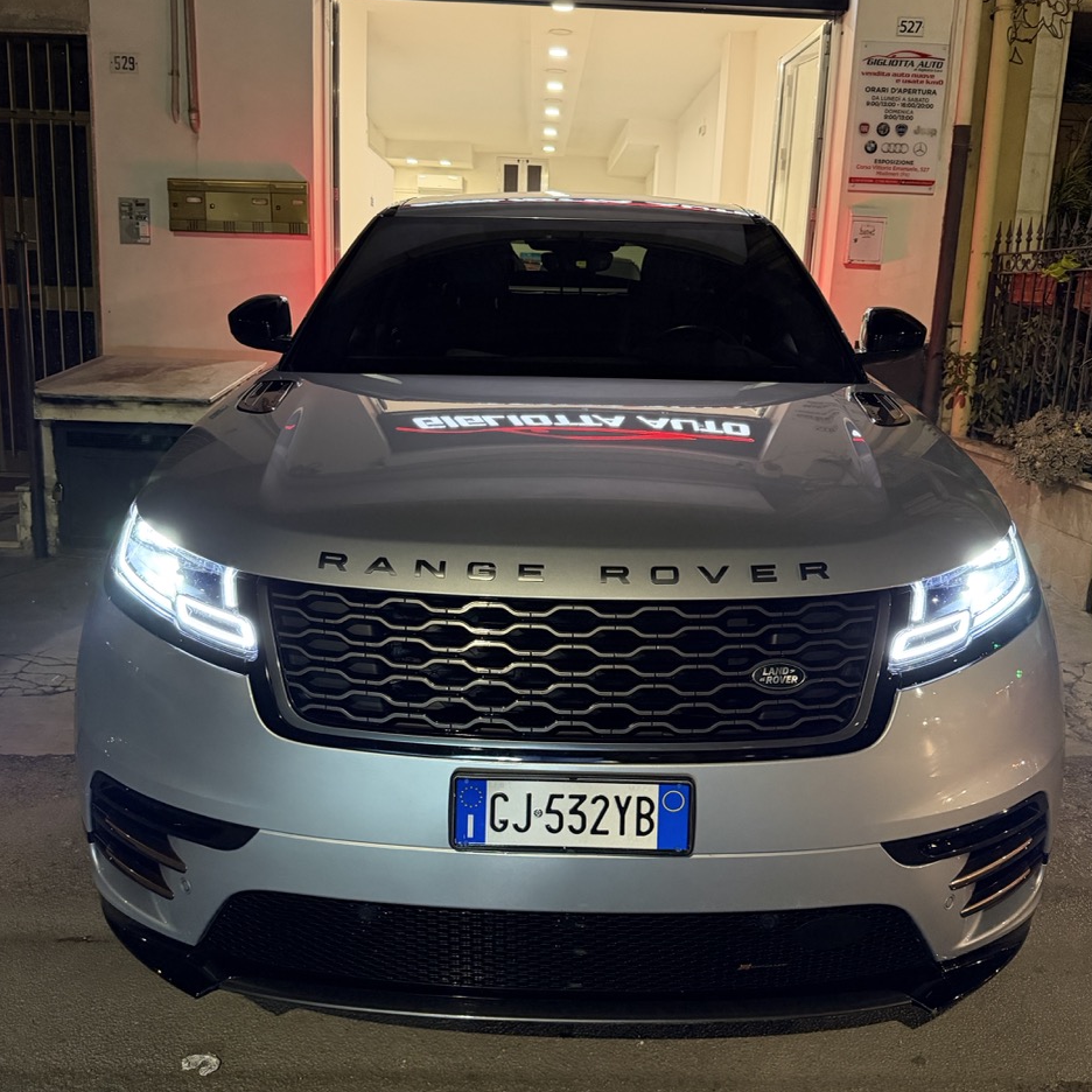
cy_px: 511
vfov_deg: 55.6
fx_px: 1035
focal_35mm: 29
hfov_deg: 55.6
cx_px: 559
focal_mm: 6.76
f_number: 1.78
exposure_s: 1/50
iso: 800
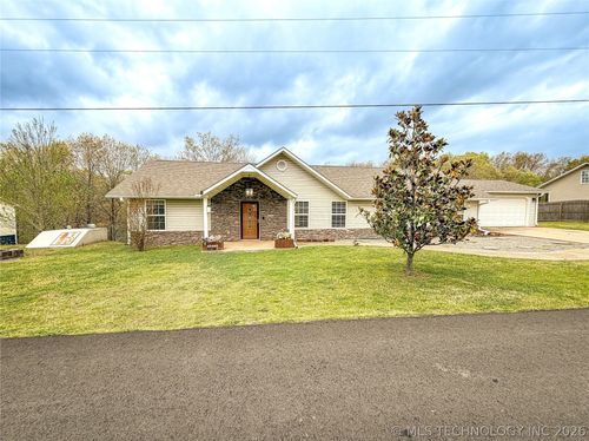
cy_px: 220
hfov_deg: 102.1
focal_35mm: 14
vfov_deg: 85.6
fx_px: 238
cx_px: 294
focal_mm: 2.22
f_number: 2.2
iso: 32
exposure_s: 1/750
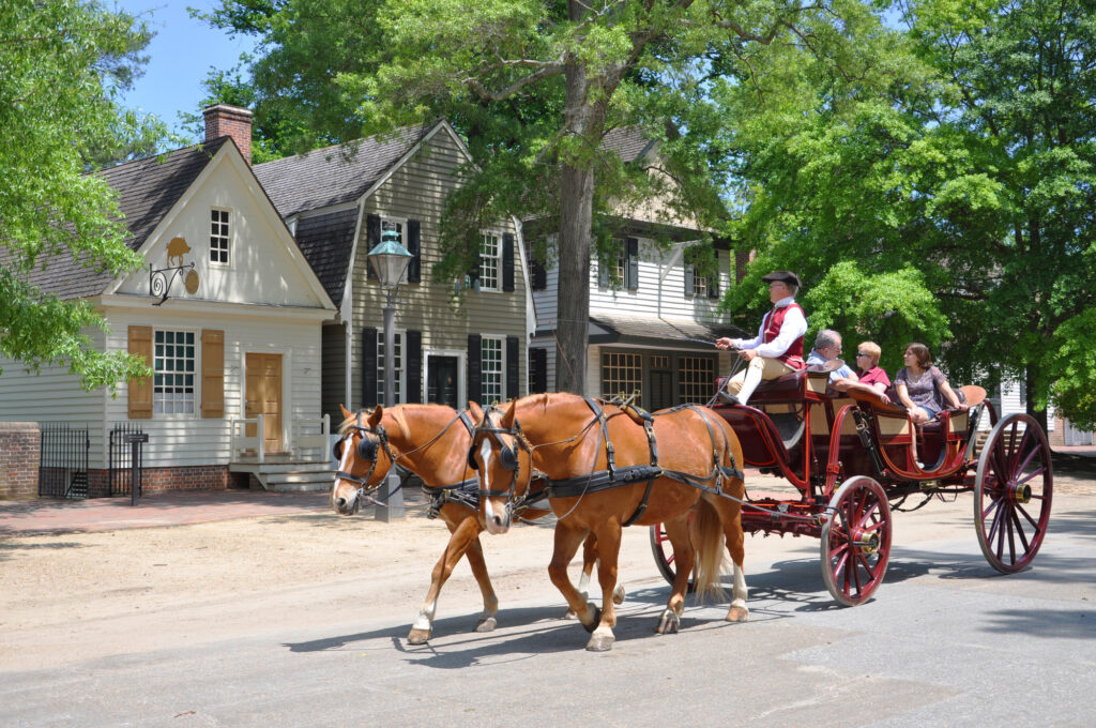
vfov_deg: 31.8
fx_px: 1277
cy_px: 364
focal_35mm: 42
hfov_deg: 46.5
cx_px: 548
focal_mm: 28
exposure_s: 1/500
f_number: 6.3
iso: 200
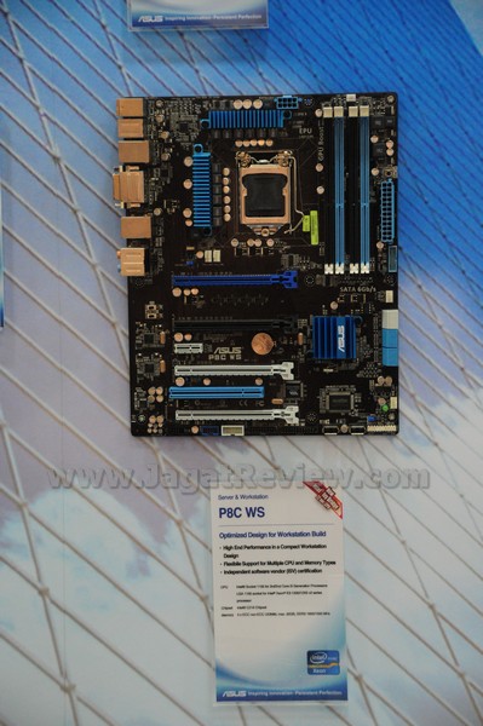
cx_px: 242
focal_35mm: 105
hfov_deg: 13.0
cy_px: 363
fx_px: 2117
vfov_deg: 19.5
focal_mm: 70
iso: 1600
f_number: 5
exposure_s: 1/160
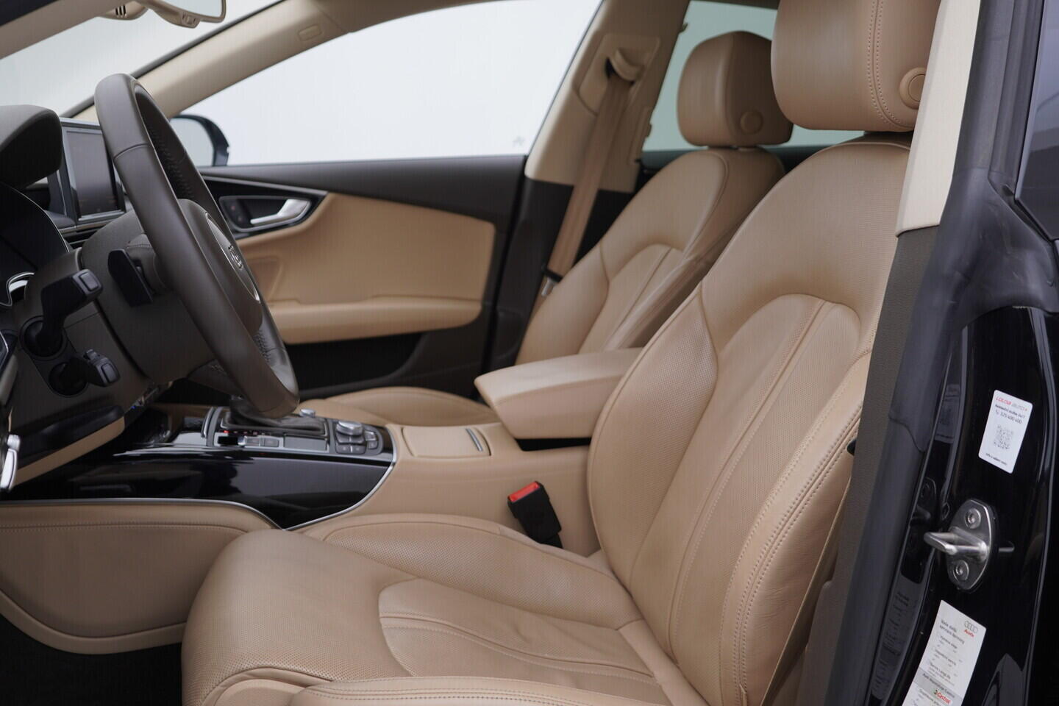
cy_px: 353
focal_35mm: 36
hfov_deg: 53.1
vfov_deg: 36.9
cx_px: 530
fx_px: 1059
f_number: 3.2
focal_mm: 24
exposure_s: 1/50
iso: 125
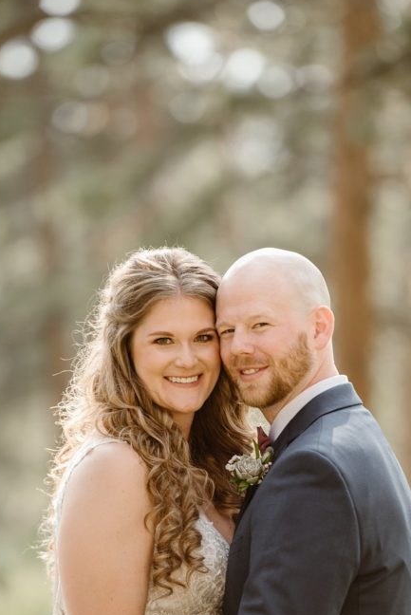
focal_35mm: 316
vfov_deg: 6.5
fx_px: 5402
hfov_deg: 4.4
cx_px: 219
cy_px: 383
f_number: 2.8
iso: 200
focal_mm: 200
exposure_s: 1/400
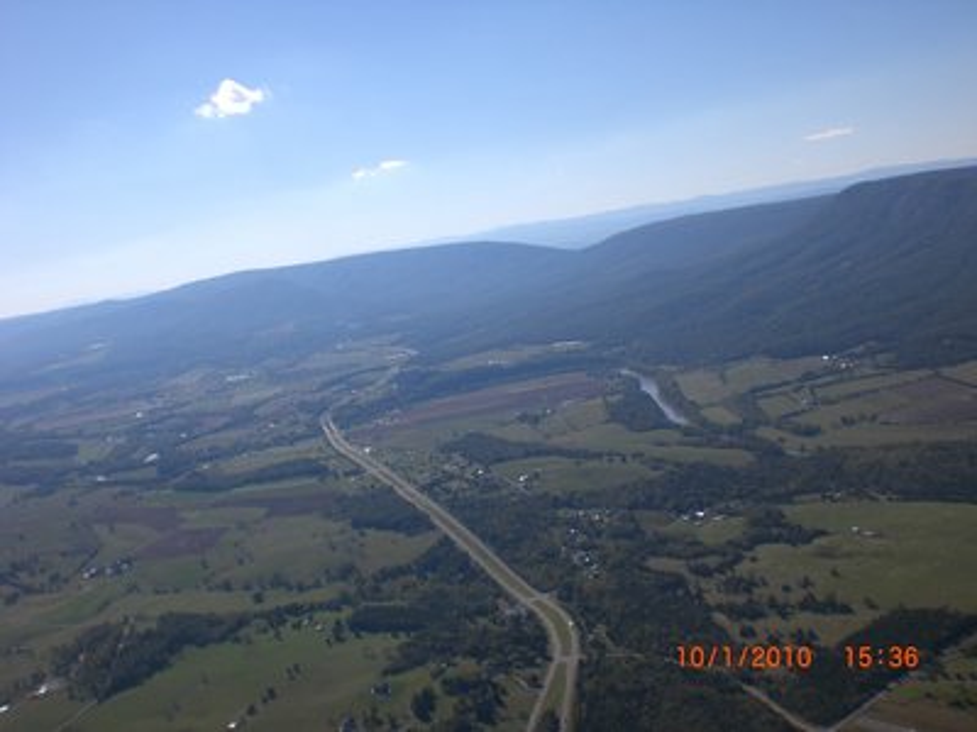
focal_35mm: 38
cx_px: 488
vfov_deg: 37.7
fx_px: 1073
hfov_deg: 49.0
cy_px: 366
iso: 50
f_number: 4.4
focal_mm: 6.3
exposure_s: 1/800
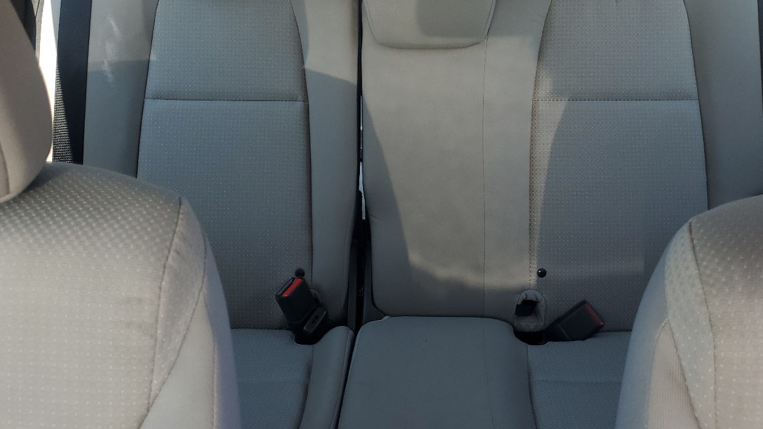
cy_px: 92
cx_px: 414
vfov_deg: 32.0
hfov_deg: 55.2
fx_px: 728
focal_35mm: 36
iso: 50
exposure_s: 1/345
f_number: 1.5
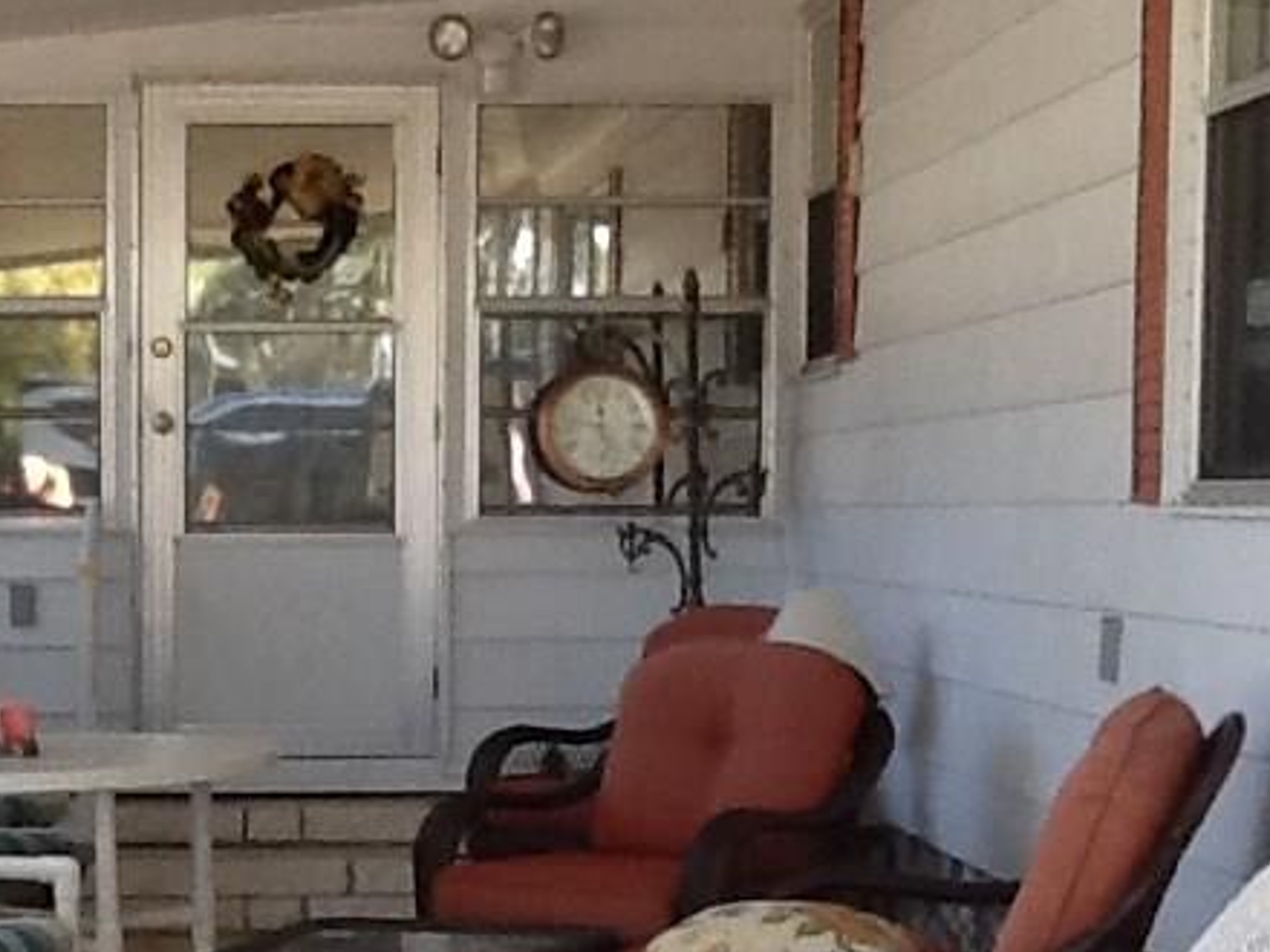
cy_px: 935
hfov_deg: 20.2
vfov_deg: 15.2
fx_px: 3522
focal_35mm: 96
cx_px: 208
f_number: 2.4
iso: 64
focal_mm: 2.03
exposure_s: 1/120
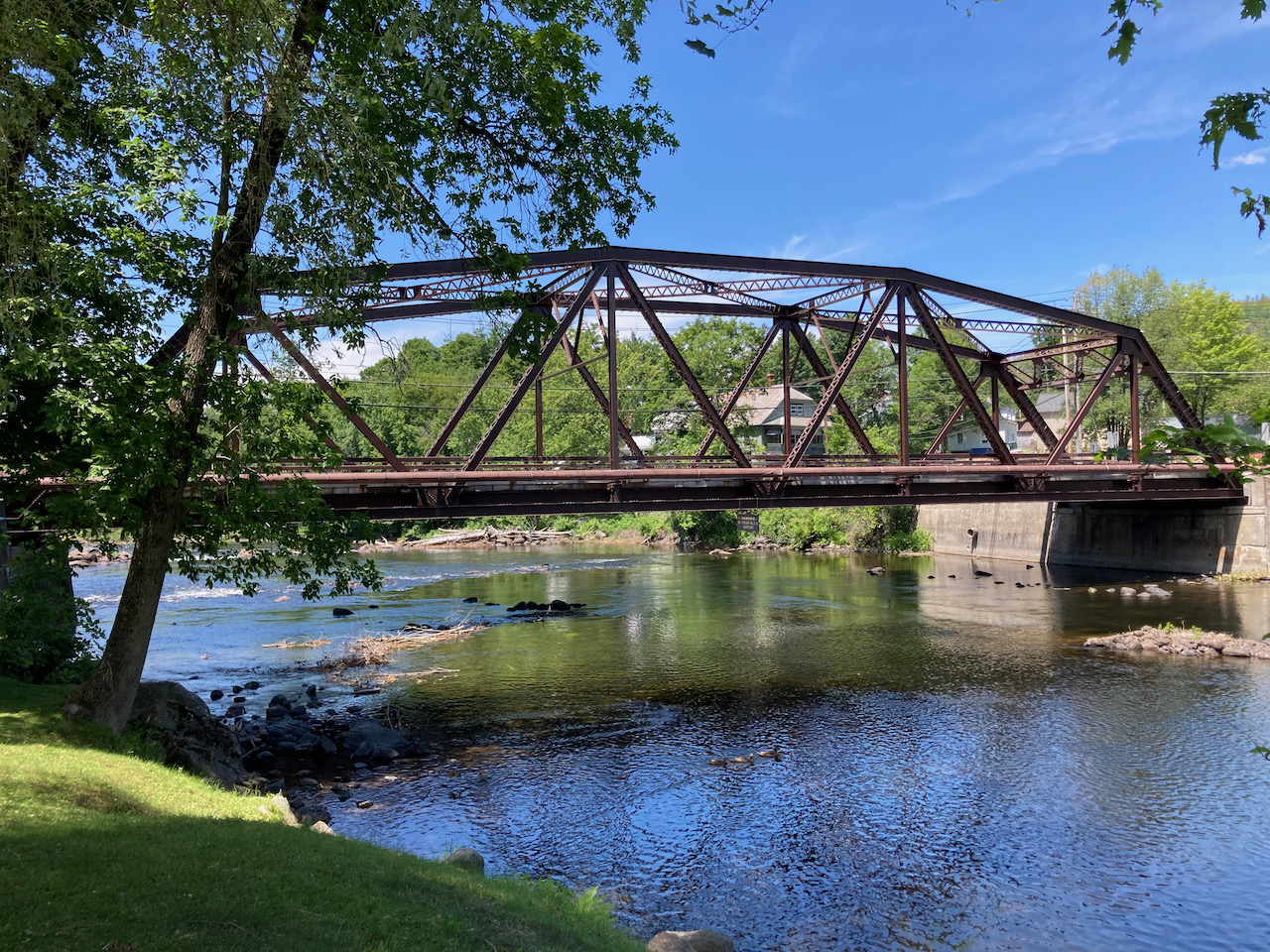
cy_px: 476
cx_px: 635
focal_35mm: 28
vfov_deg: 49.7
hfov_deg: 63.4
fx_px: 1027
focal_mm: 3.99
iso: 20
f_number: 1.8
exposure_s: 1/716
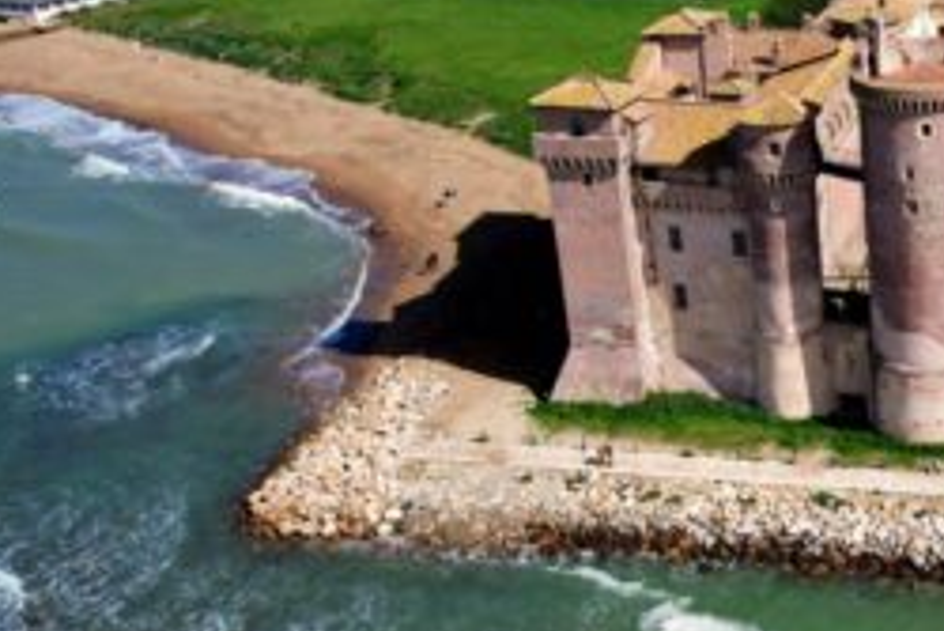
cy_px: 302
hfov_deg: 32.6
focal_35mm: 53
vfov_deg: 25.5
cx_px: 1055
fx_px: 1391
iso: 110
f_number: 2.8
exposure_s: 1/2000
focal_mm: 8.38
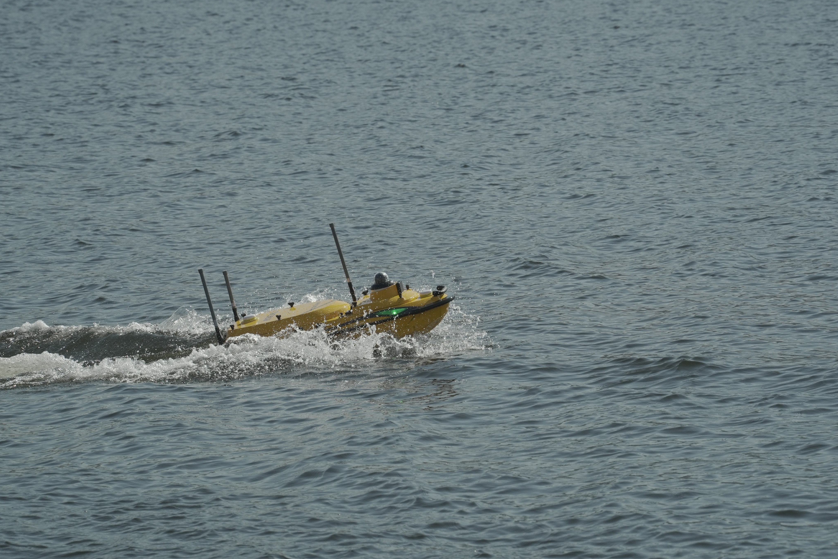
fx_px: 4355
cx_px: 418
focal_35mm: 187
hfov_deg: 11.0
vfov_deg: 7.4
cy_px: 284
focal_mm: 180
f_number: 9
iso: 800
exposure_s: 1/2000
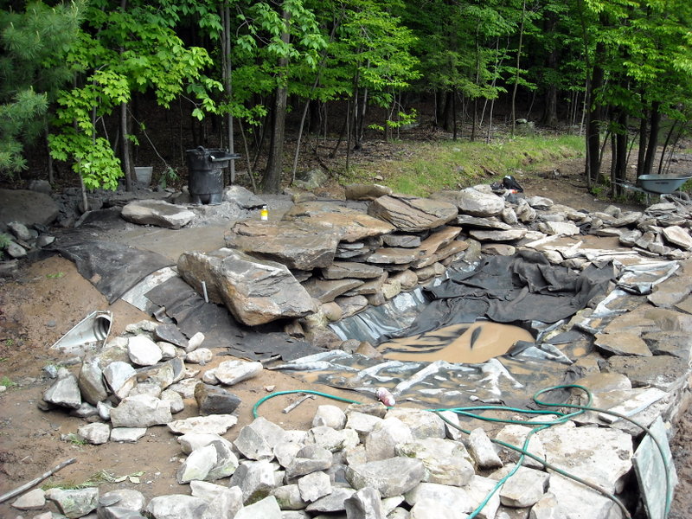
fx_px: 700
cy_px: 260
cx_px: 346
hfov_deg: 52.6
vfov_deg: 40.7
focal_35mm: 35
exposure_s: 1/148
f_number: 2.8
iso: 64
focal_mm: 5.7
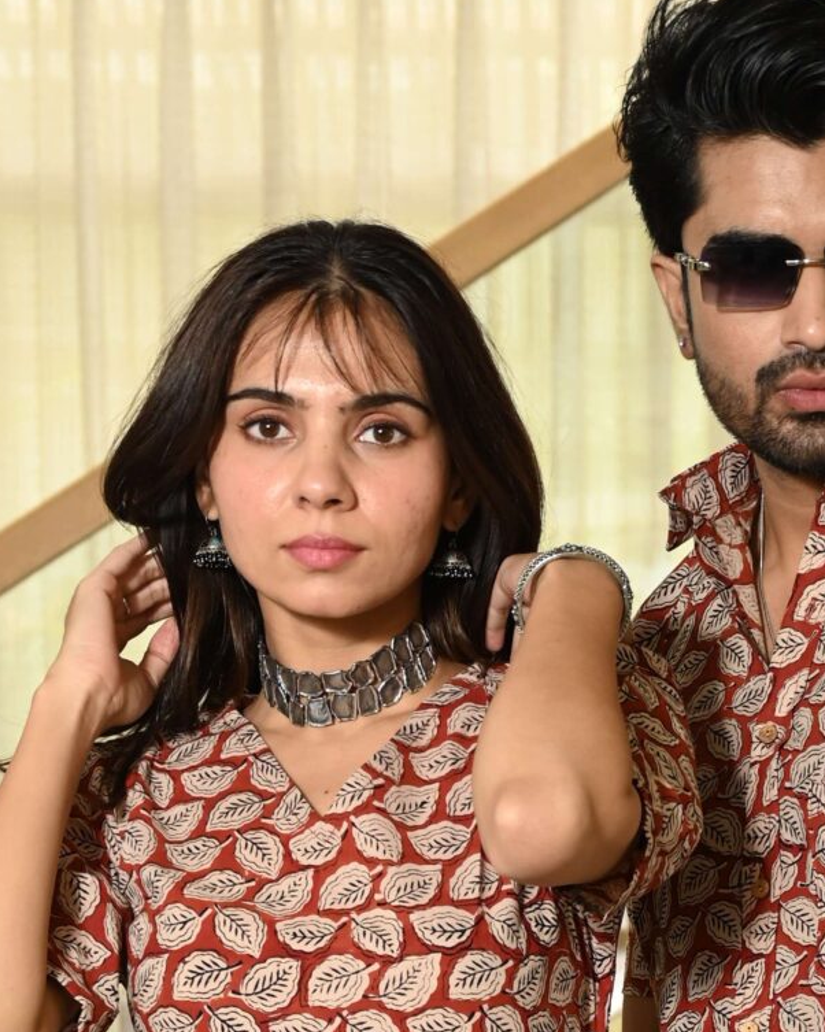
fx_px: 4091
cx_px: 786
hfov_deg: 11.4
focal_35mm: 134
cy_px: 1475
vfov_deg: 13.6
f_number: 4
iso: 250
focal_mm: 42
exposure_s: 1/160
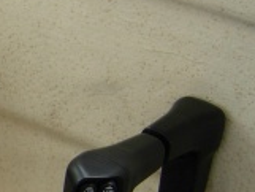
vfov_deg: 8.3
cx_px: -249
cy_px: 122
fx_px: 1320
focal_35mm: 179
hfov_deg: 10.2
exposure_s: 1/124
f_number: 3.4
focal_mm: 7.5
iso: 50
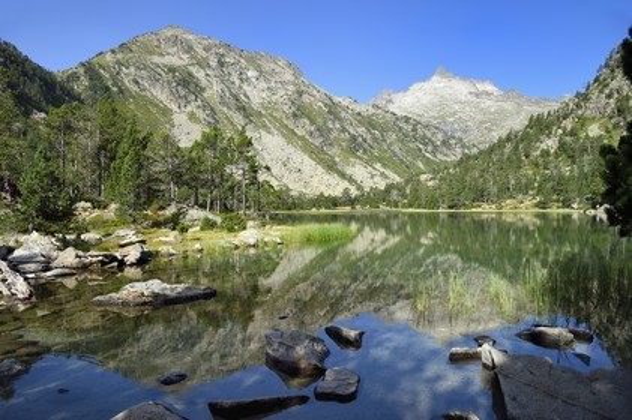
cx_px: 316
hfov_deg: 73.8
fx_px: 421
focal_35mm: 24
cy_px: 210
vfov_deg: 53.1
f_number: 9
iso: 200
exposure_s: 1/400
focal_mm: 24
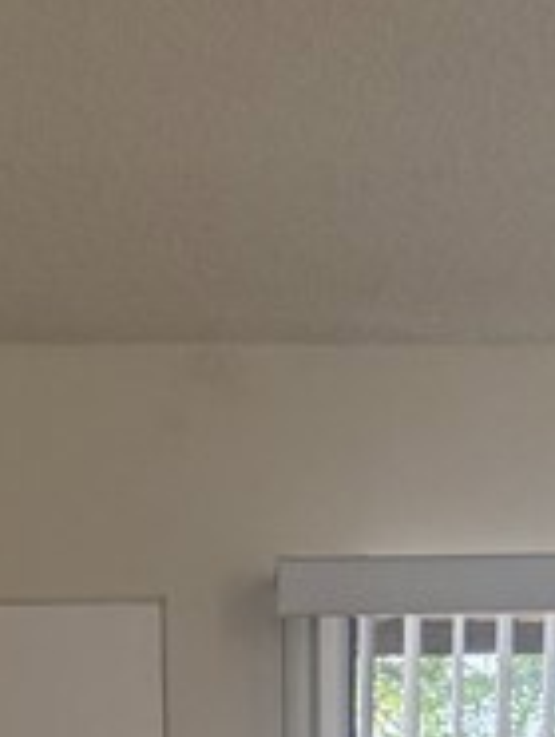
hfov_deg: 11.3
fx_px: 2815
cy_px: 1632
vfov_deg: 12.5
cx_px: 274
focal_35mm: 132
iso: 125
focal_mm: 6.76
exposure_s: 1/125
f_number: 1.78
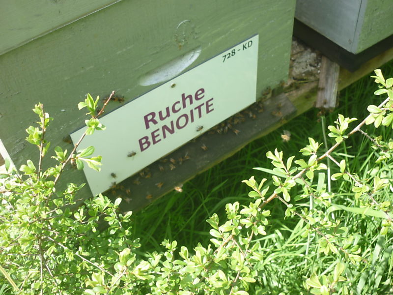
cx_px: 196
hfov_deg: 44.8
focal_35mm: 42
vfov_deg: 34.3
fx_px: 477
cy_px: 148
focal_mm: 6.9
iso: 80
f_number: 3
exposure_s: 1/250
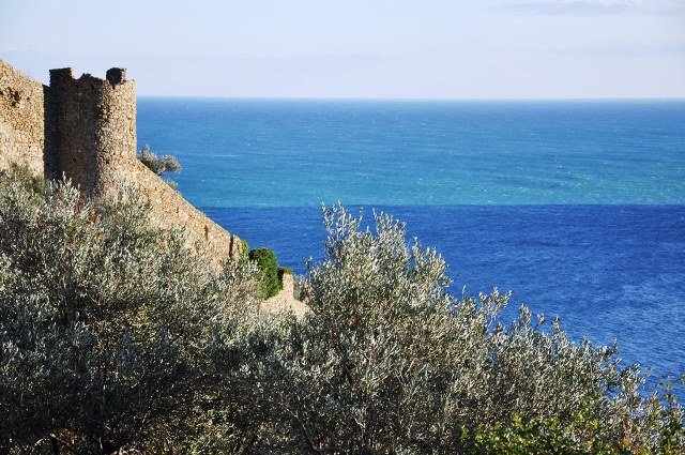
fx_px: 1767
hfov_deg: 21.9
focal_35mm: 93
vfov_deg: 14.7
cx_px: 342
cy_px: 228
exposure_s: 1/400
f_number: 5.3
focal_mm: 62
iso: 200
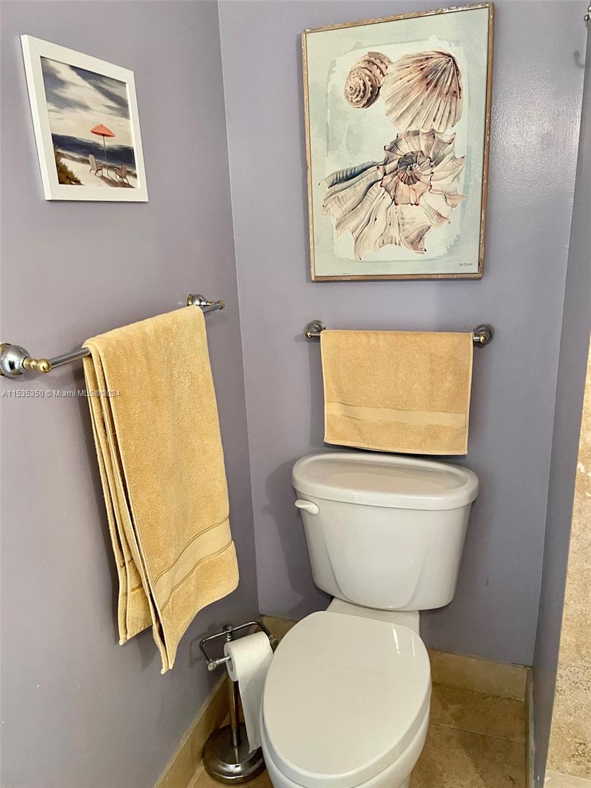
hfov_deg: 53.1
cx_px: 296
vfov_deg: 67.3
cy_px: 394
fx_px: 592
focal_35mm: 26
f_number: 1.6
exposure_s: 1/60
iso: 320
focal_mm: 4.2
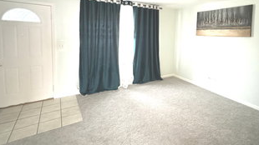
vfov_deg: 52.2
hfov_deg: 82.3
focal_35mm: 21
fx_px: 144
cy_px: 45
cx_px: 162
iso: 1250
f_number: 2.2
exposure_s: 1/51
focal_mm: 2.22
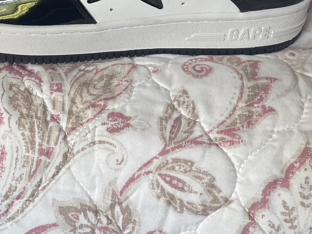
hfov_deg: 28.7
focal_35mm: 60
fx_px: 541
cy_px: -34
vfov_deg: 22.8
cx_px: -44
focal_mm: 4.2
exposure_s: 1/120
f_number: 1.6
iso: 100
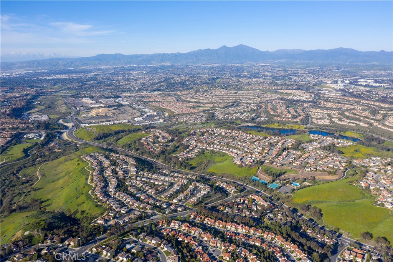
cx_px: 196
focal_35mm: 28
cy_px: 131
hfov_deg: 65.5
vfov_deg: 46.4
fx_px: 306
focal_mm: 10.26
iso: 100
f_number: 5.6
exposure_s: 1/400
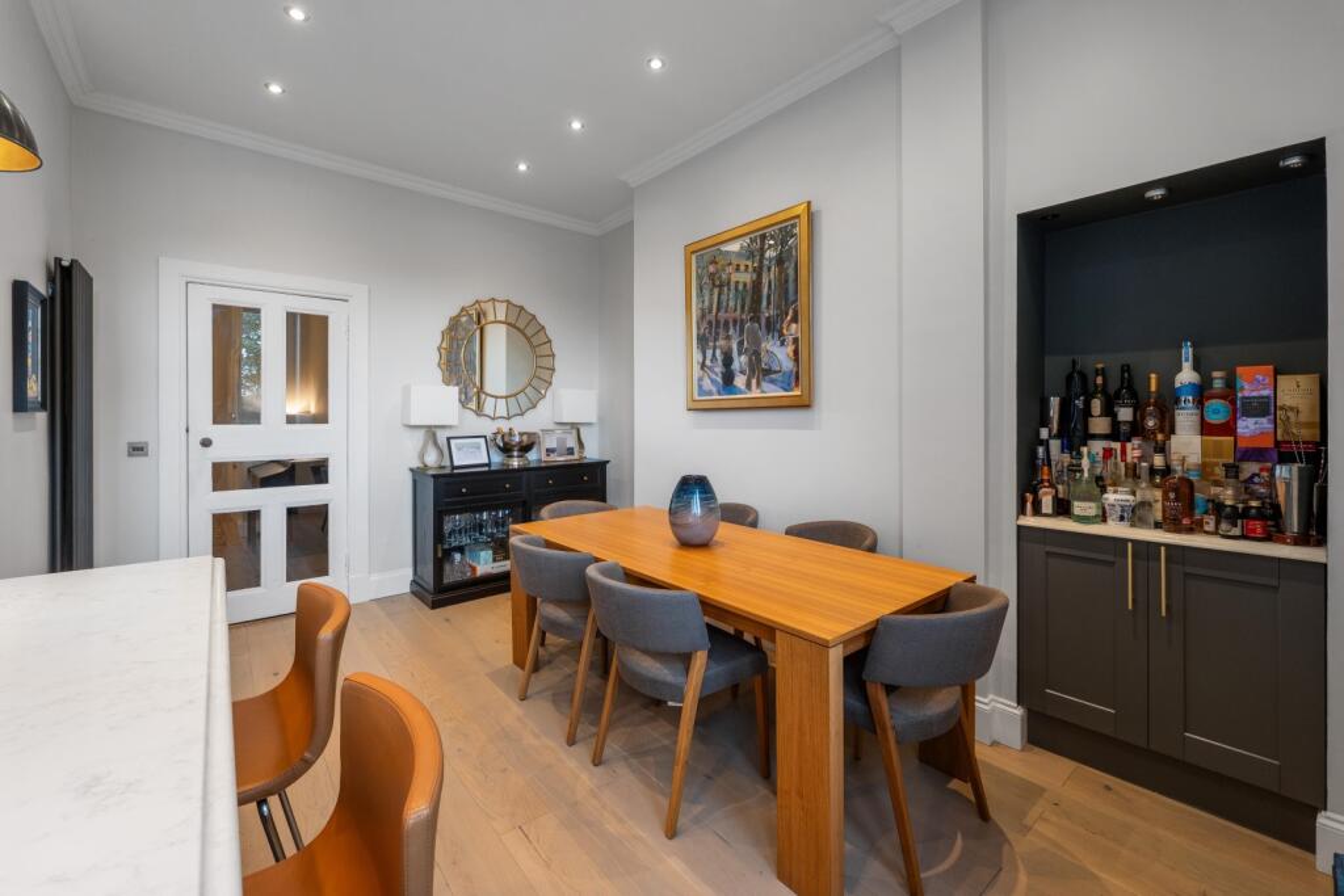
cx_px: 672
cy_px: 448
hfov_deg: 104.2
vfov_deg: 81.2
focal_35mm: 14
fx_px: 523
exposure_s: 1/15
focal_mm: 14
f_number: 8
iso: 640
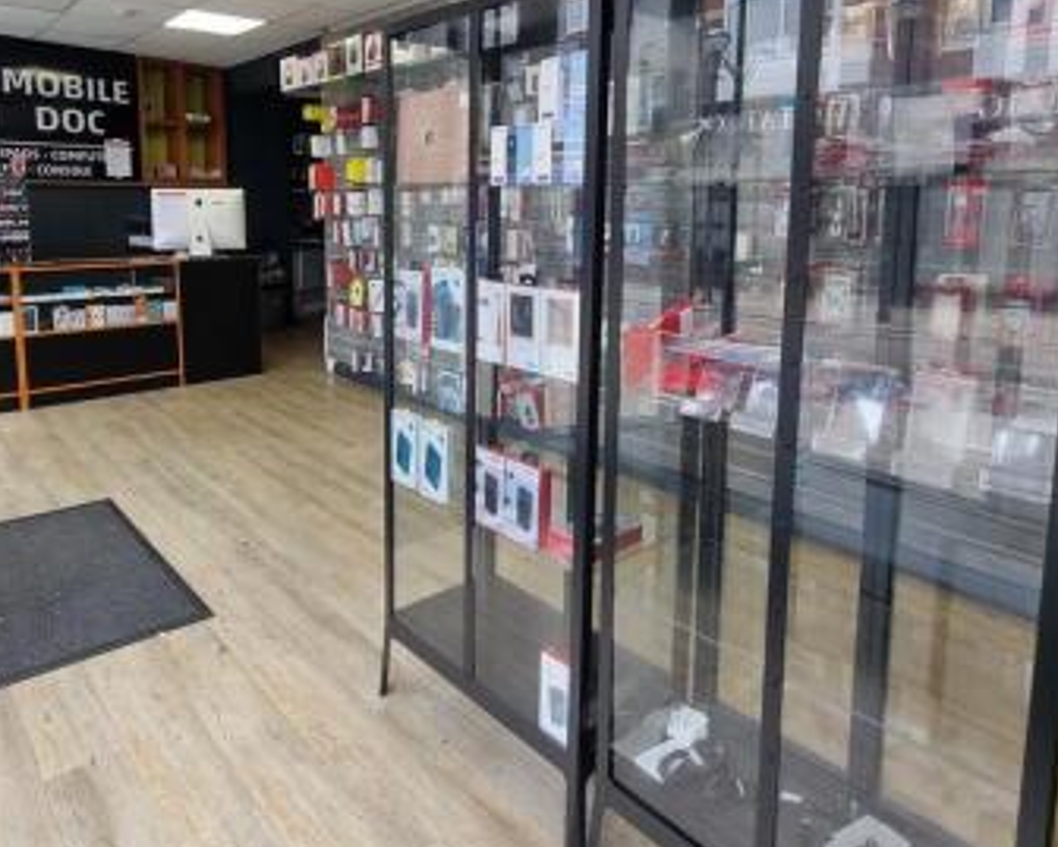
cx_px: 449
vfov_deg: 61.9
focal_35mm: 22
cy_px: 294
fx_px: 689
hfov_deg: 74.6
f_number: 2.2
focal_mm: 2.2
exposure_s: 1/100
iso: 64
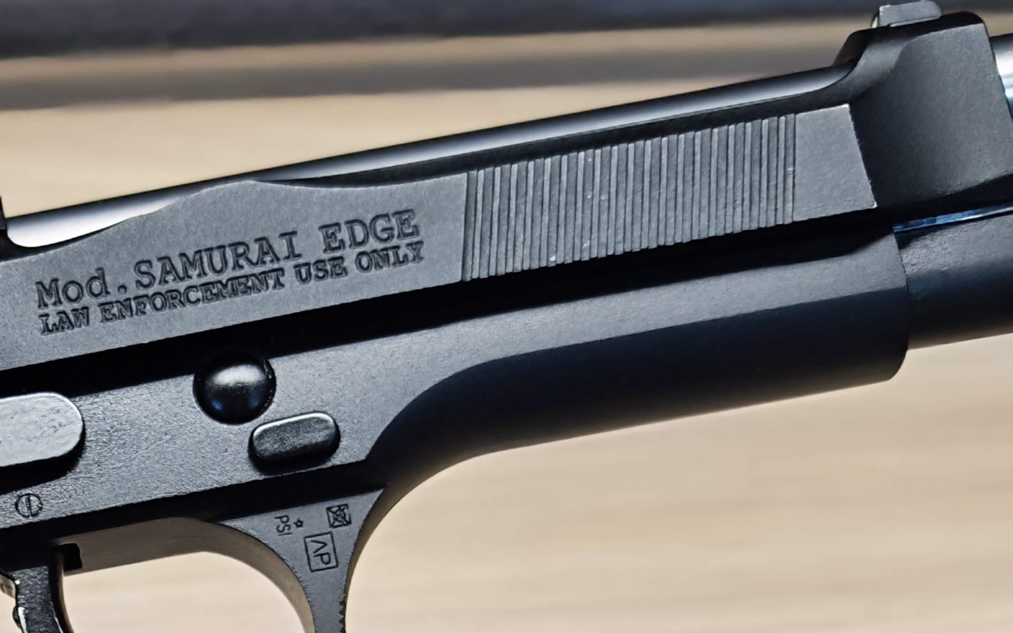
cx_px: 24
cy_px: 785
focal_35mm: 66
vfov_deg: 18.5
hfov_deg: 29.2
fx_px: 1822
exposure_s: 1/100
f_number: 2
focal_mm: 6.83
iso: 160
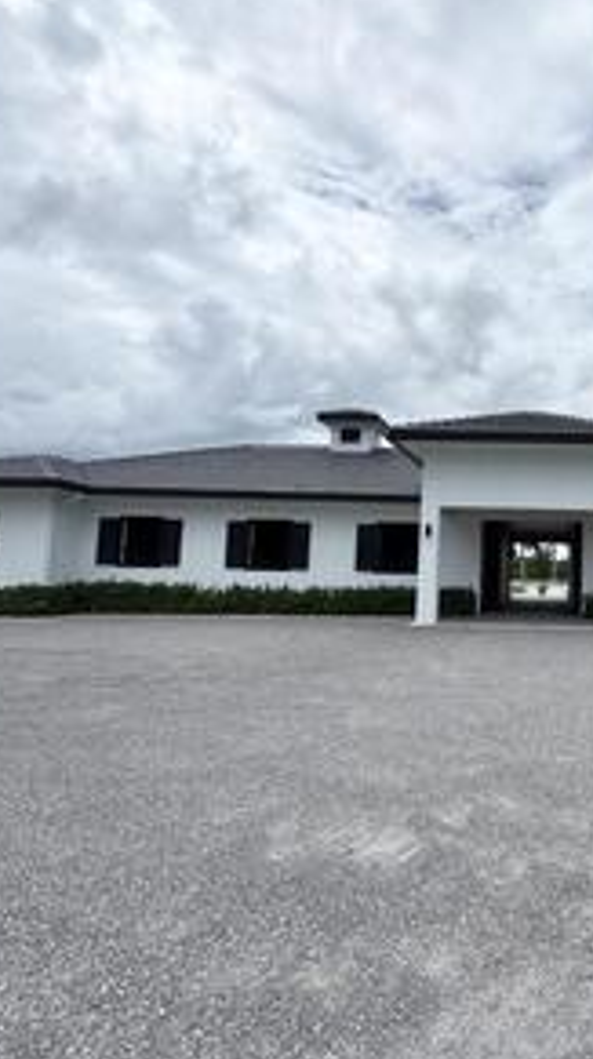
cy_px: 524
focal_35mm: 21
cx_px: 557
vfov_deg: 83.9
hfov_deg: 46.9
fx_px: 589
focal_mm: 2.22
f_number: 2.2
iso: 50
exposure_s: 1/3906
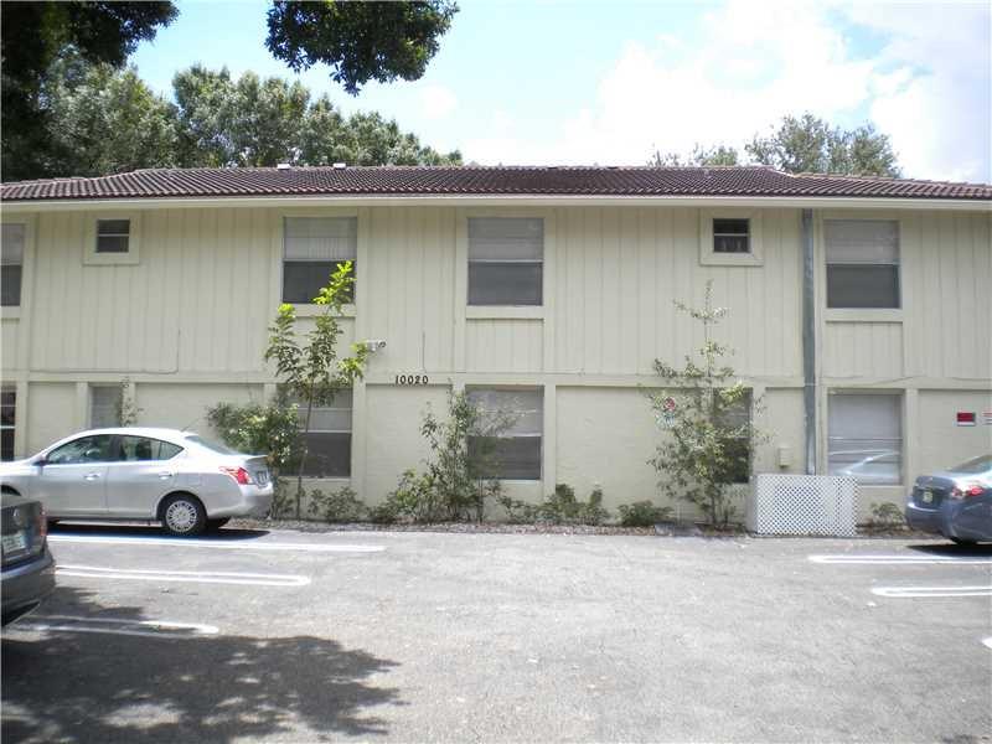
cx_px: 496
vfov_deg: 40.7
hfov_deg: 52.6
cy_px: 372
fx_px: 1003
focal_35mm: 35
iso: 113
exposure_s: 1/410
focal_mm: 6.3
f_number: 4.6
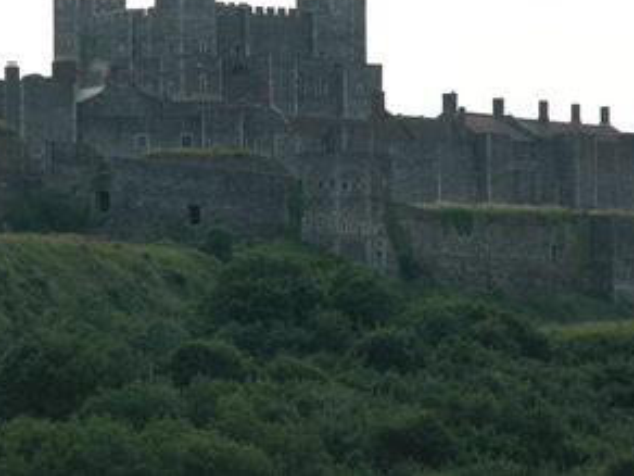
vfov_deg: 4.5
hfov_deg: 6.0
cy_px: 152
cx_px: 232
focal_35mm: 331
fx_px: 6062
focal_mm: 61.5
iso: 100
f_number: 6.6
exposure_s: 1/307
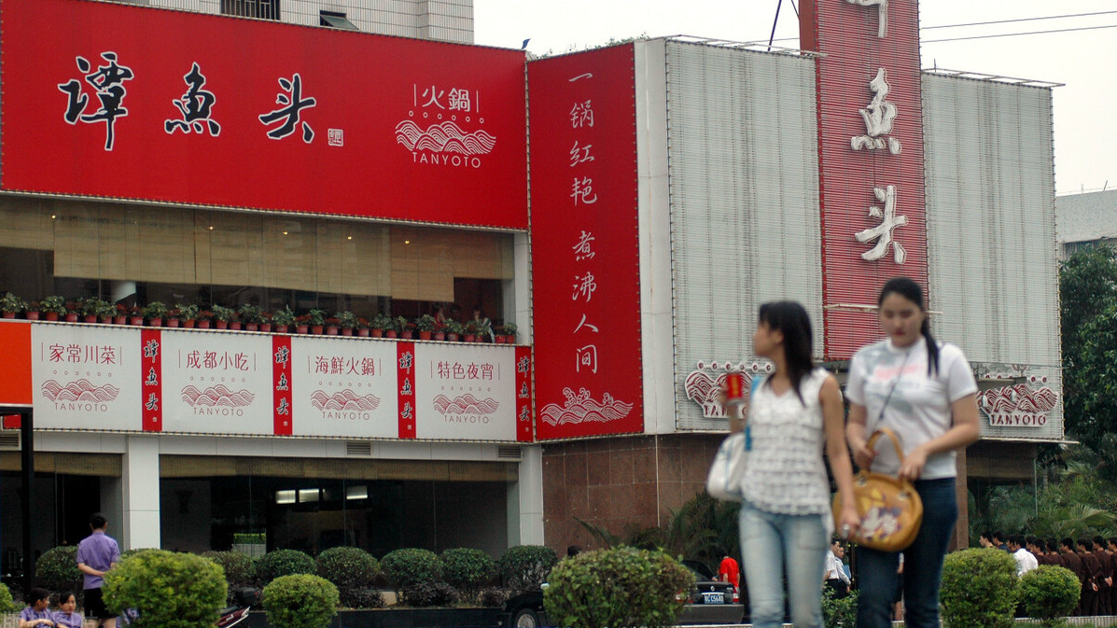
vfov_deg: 9.6
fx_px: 3731
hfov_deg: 17.0
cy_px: 269
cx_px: 558
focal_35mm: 126
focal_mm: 80
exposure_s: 1/640
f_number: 3.5
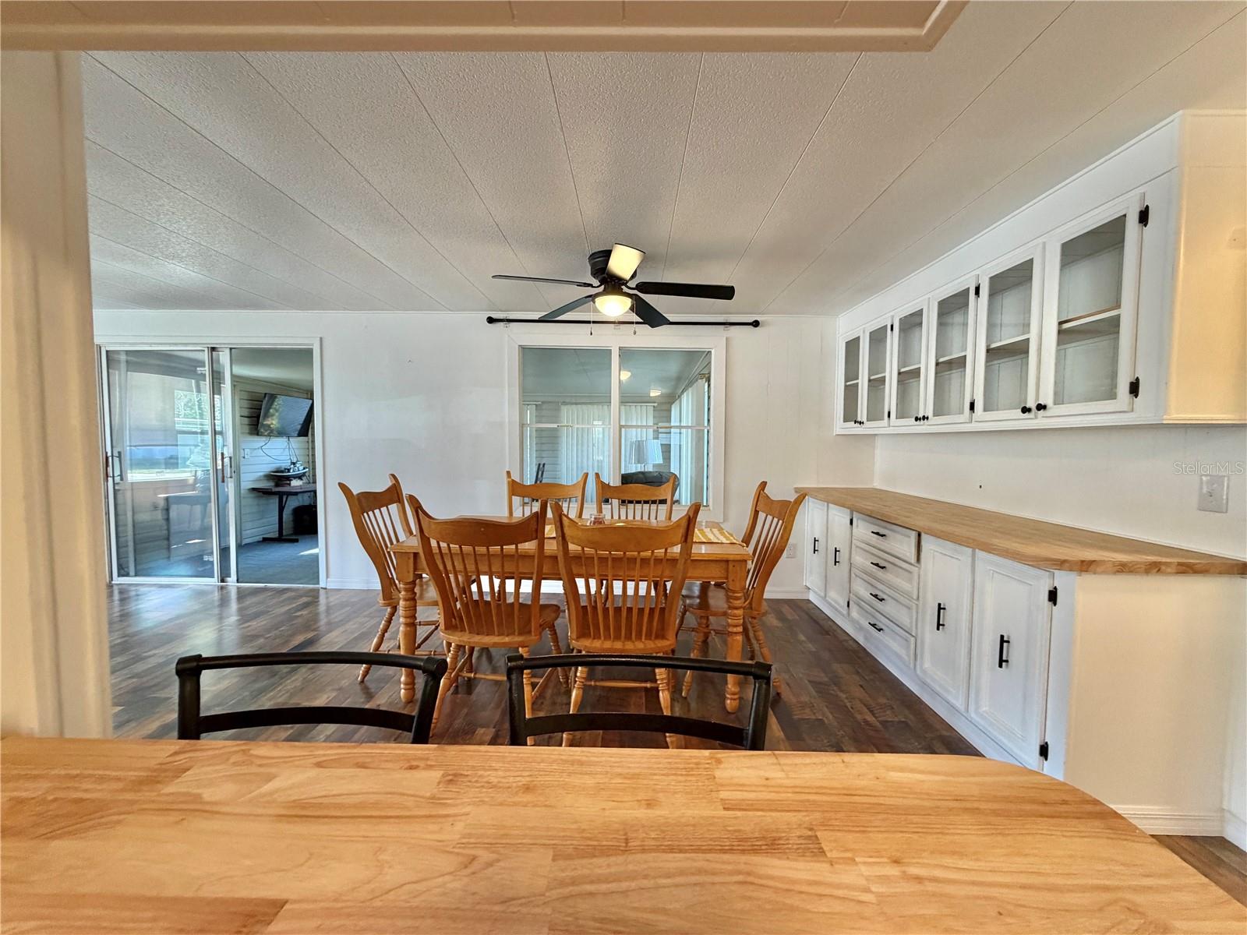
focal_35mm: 14
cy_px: 468
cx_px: 624
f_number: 2.2
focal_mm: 2.22
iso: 320
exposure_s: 1/120
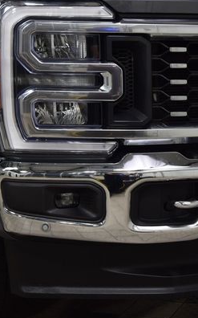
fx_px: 770
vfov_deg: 23.3
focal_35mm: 89
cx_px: 215
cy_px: 167
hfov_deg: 14.3
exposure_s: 1/15
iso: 400
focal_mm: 36
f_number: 6.3
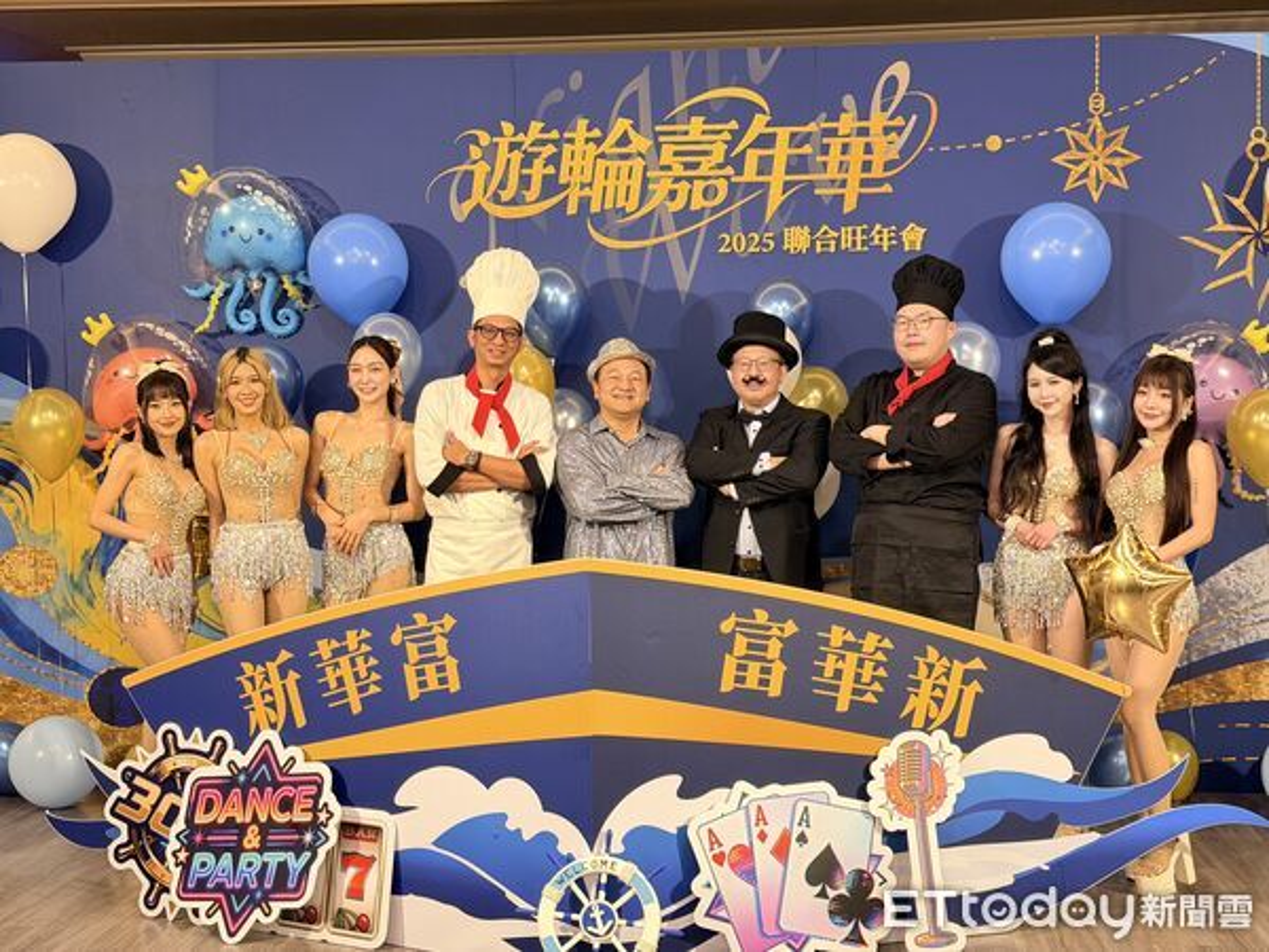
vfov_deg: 30.3
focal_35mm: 48
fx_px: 1760
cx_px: 634
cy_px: 476
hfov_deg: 39.7
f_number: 1.78
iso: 250
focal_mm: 6.76
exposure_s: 1/40
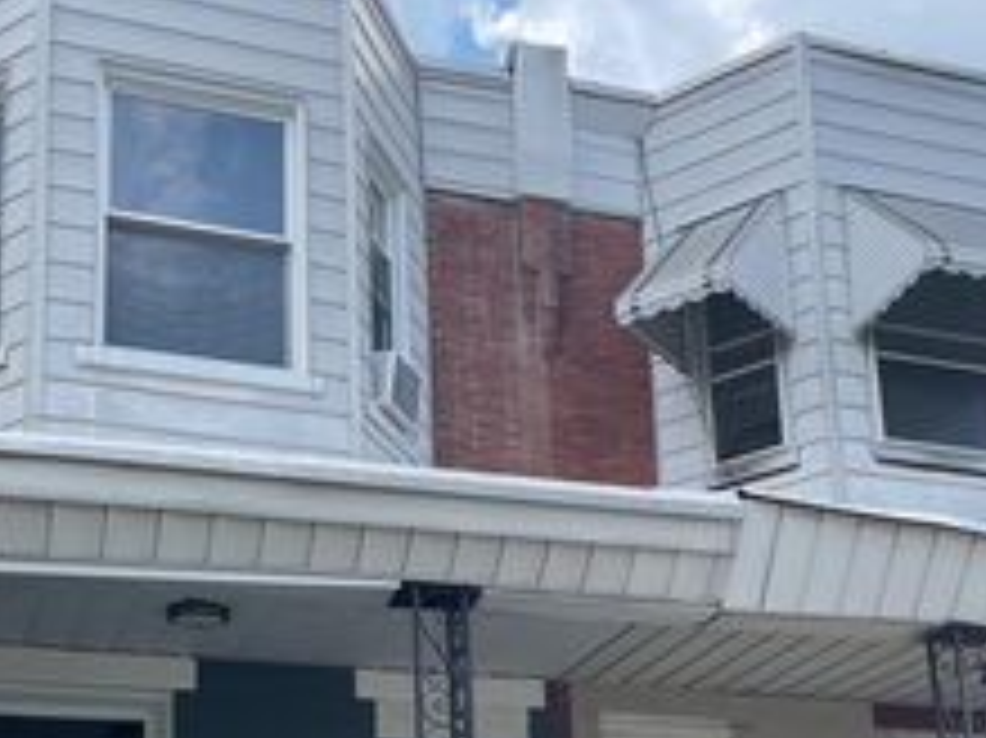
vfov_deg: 24.6
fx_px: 1623
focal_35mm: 57
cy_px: 718
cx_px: 572
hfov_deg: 33.7
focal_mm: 5.1
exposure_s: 1/1266
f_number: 1.6
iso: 32
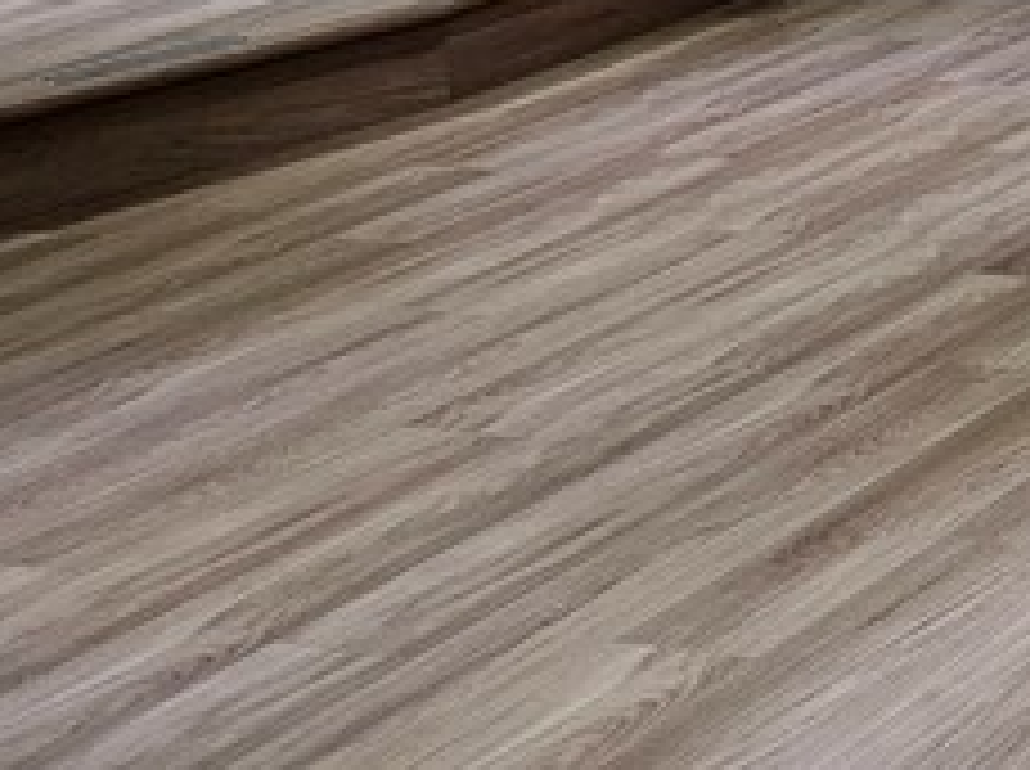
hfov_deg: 15.4
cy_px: -527
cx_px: 2038
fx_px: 3060
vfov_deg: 13.2
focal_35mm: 103
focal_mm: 6.3
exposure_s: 1/120
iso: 200
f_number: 1.7
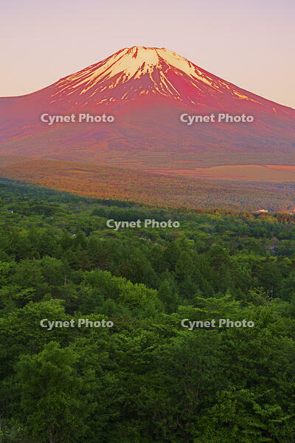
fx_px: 860
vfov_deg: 28.8
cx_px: 148
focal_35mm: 70
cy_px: 222
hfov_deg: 19.5
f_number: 13
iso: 100
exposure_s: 1/4
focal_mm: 70
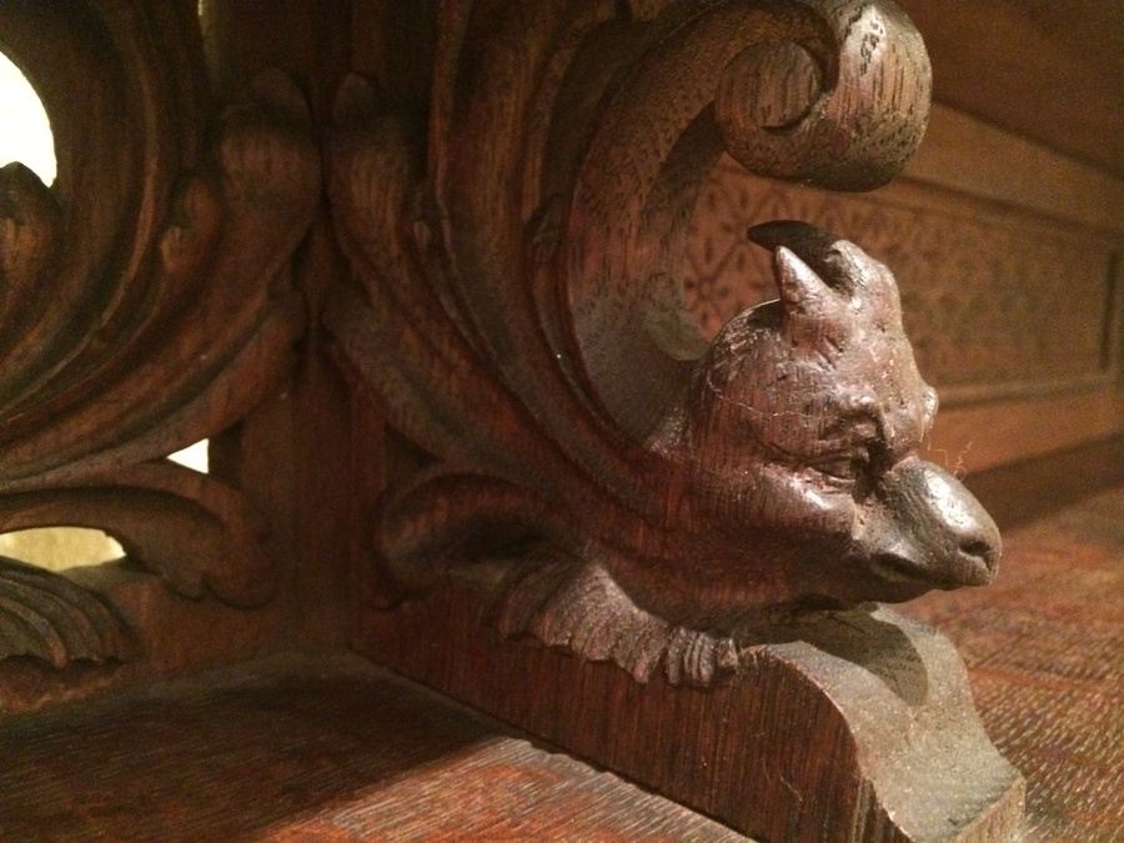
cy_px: 422
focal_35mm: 30
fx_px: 974
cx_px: 562
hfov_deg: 60.0
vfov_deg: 46.8
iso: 640
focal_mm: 4.12
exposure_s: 1/15
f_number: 2.2
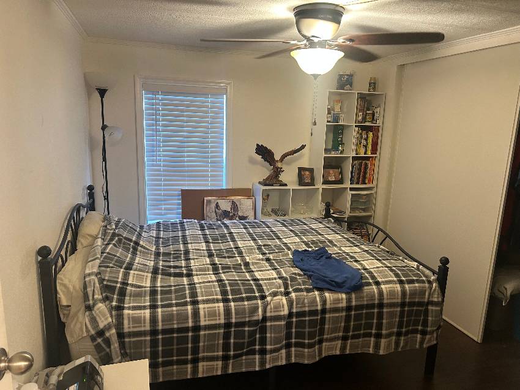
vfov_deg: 53.0
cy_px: 195
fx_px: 390
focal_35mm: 26
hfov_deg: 67.3
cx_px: 260
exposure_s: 1/60
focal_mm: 5.7
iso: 160
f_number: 1.5
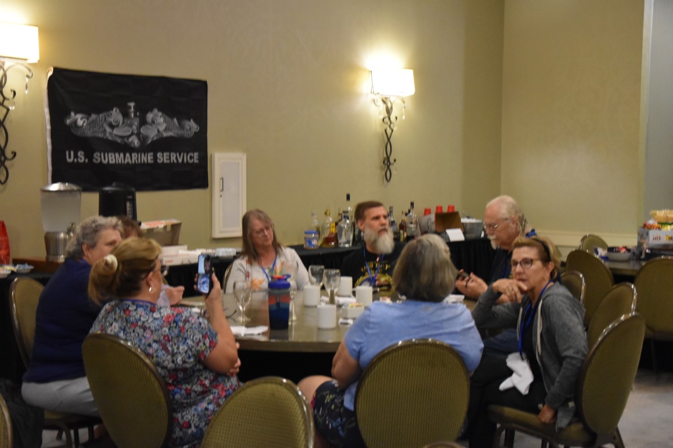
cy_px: 224
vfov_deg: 22.6
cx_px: 336
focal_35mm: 60
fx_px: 1122
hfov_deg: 33.4
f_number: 4.5
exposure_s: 1/60
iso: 3200
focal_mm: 40
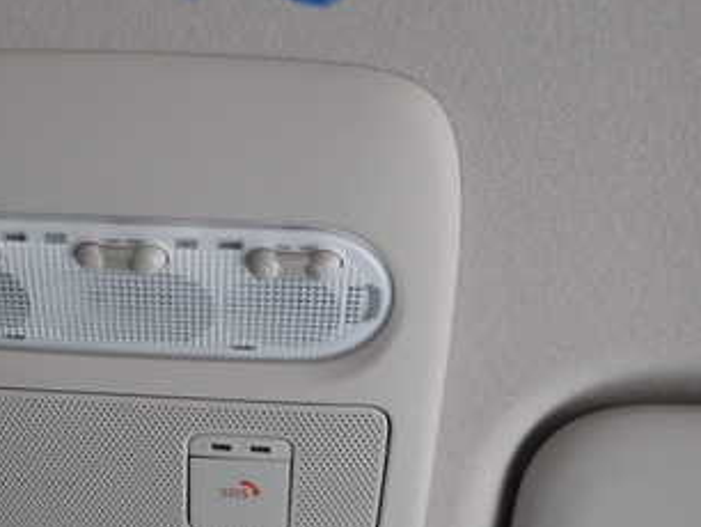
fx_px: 993
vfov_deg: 29.7
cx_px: 163
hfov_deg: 37.8
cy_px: 270
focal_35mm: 49
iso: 400
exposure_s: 1/30
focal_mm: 4.5
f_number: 2
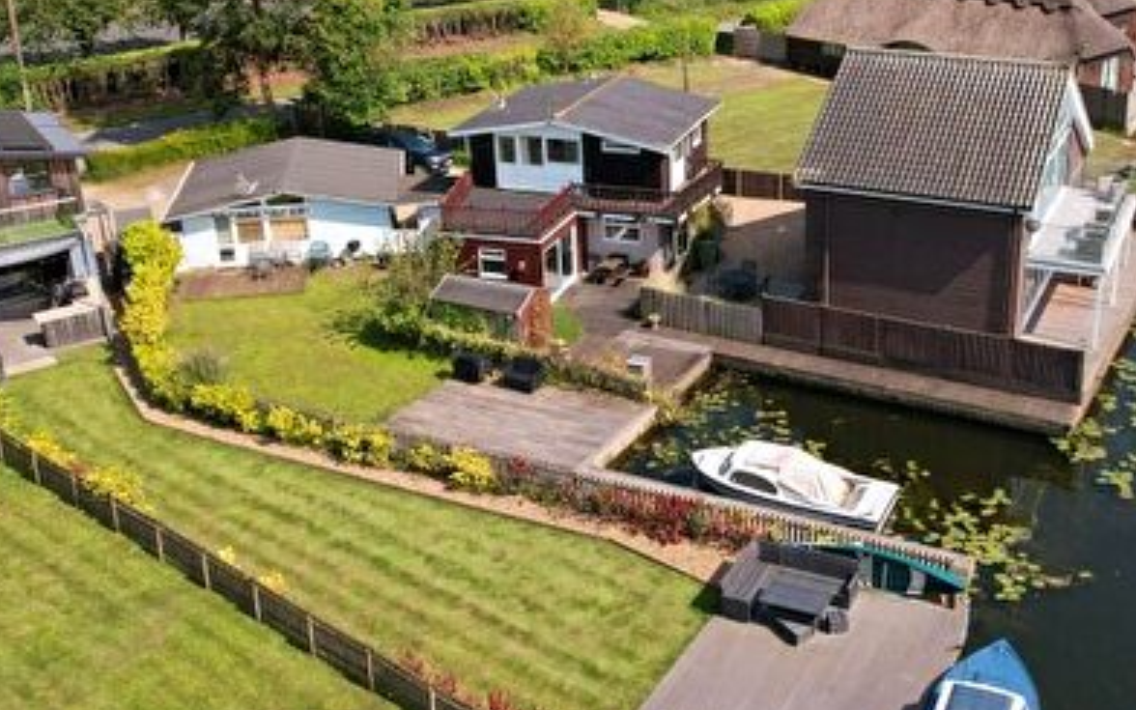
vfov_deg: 31.8
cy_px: 267
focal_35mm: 40
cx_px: 762
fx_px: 1238
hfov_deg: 48.4
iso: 100
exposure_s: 1/200
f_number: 2.8
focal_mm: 8.38
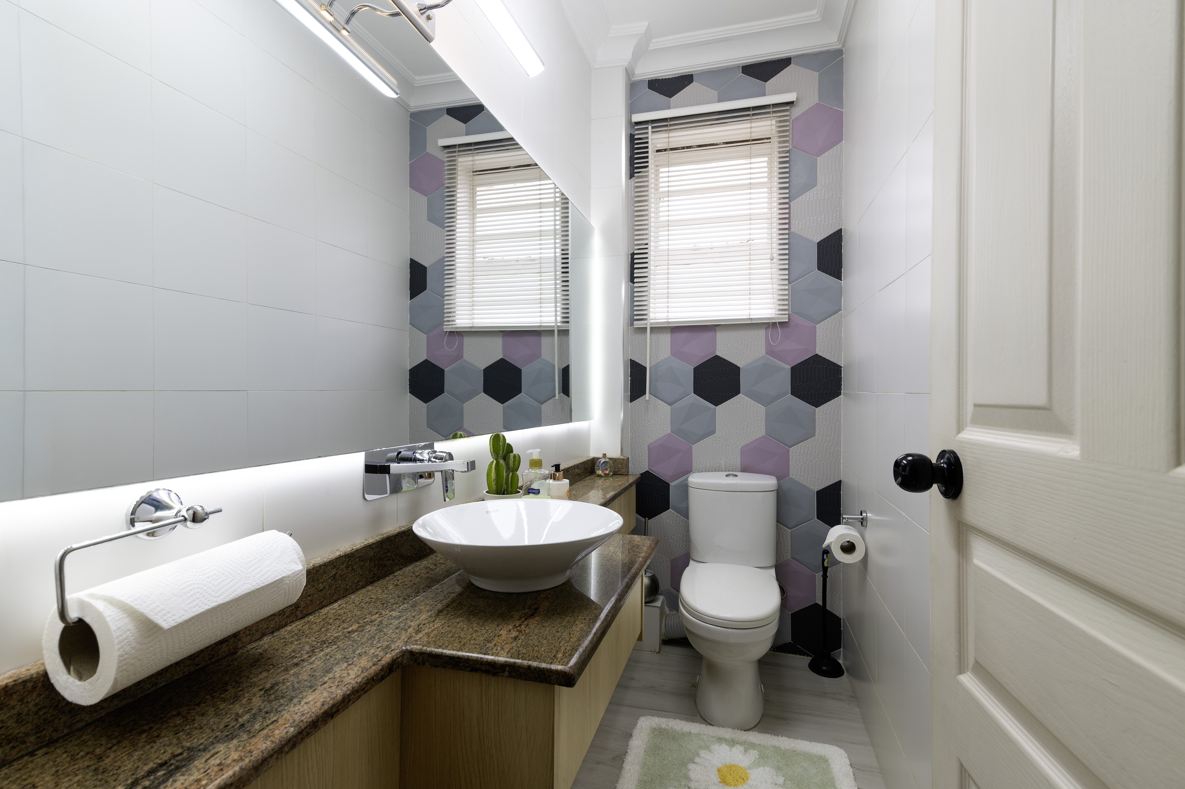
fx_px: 526
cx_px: 592
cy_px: 394
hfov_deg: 96.8
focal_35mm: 16
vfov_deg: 73.7
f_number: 8
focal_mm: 16
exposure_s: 1/6
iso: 50
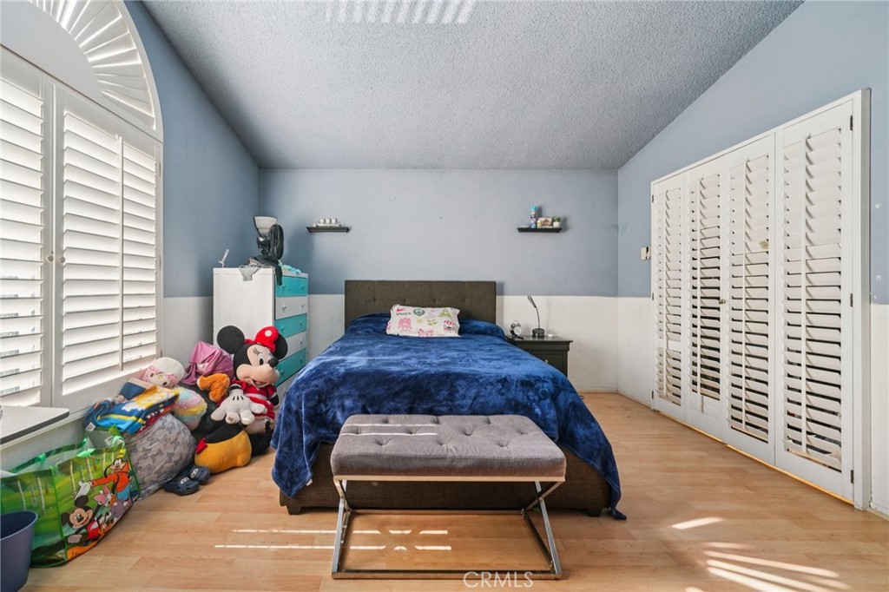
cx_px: 444
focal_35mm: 14
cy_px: 296
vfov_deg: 81.2
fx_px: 346
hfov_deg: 104.3
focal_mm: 14
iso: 400
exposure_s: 1/13
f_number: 8
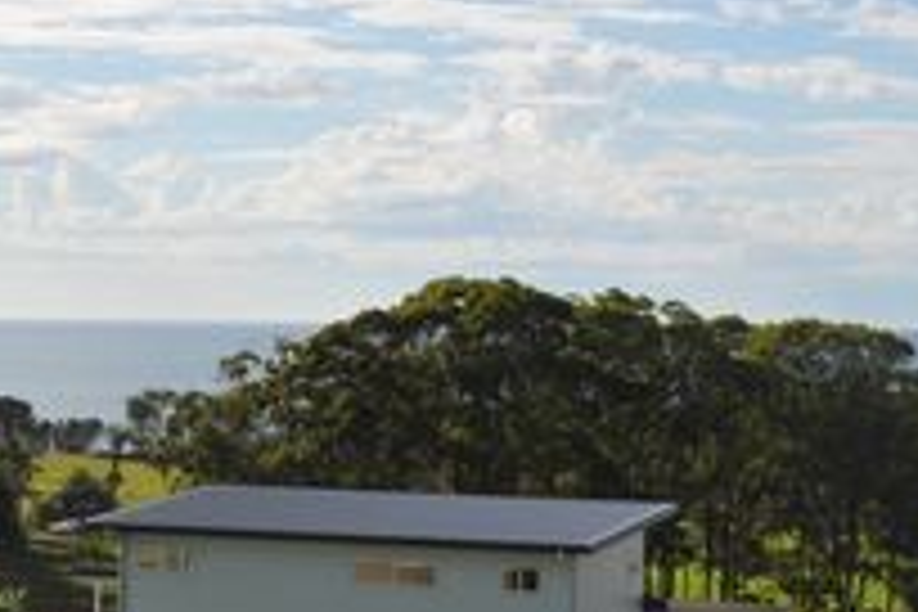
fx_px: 2295
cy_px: 196
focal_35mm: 90
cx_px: 765
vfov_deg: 15.2
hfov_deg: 22.3
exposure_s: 1/200
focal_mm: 26
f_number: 16
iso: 200
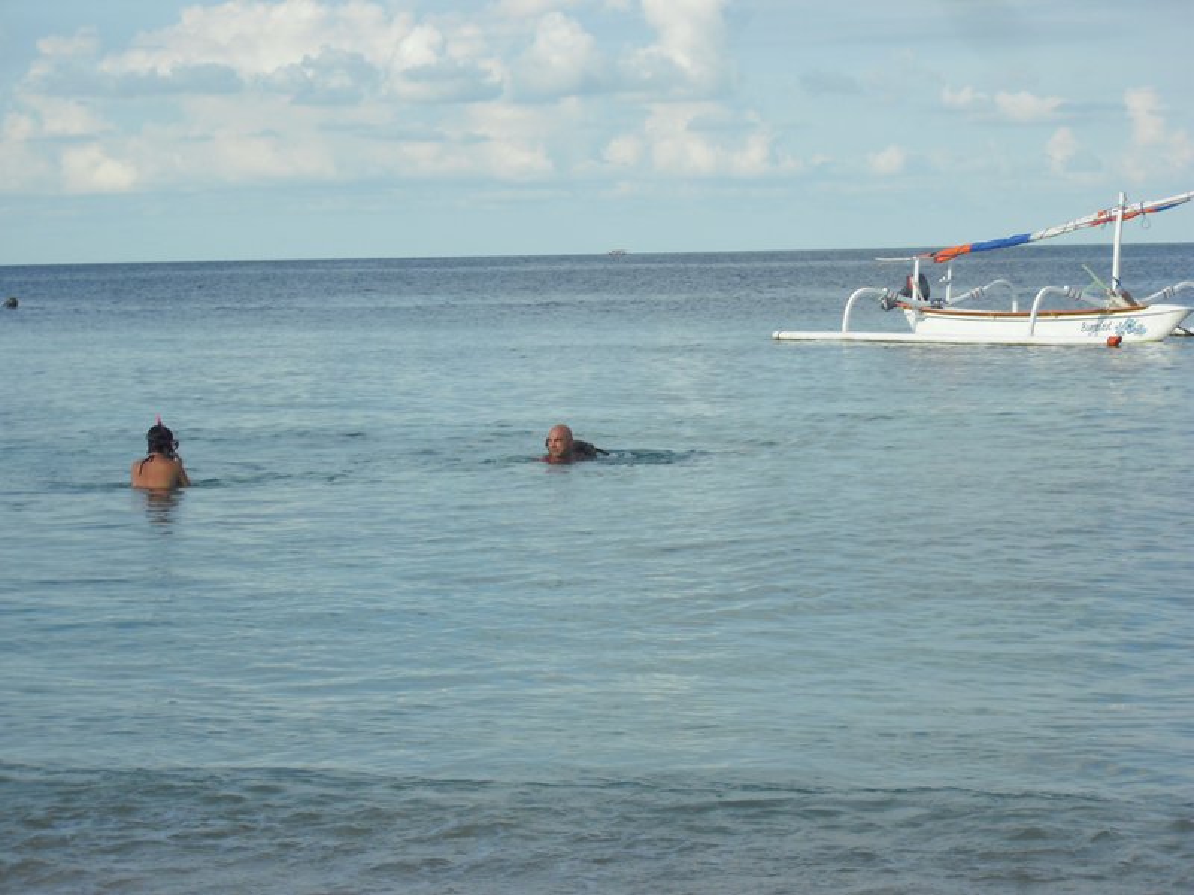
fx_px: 3898
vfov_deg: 13.1
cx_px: 597
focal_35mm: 113
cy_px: 448
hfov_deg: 17.4
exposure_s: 1/60
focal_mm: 18.6
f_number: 14.7
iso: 100
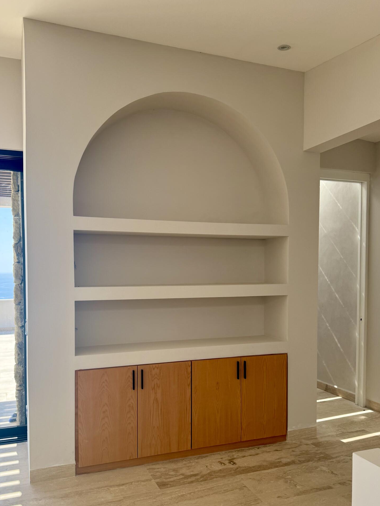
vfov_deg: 69.4
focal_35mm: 25
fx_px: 366
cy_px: 251
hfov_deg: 54.9
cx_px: 188
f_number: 1.78
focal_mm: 6.76
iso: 100
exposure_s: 1/1553
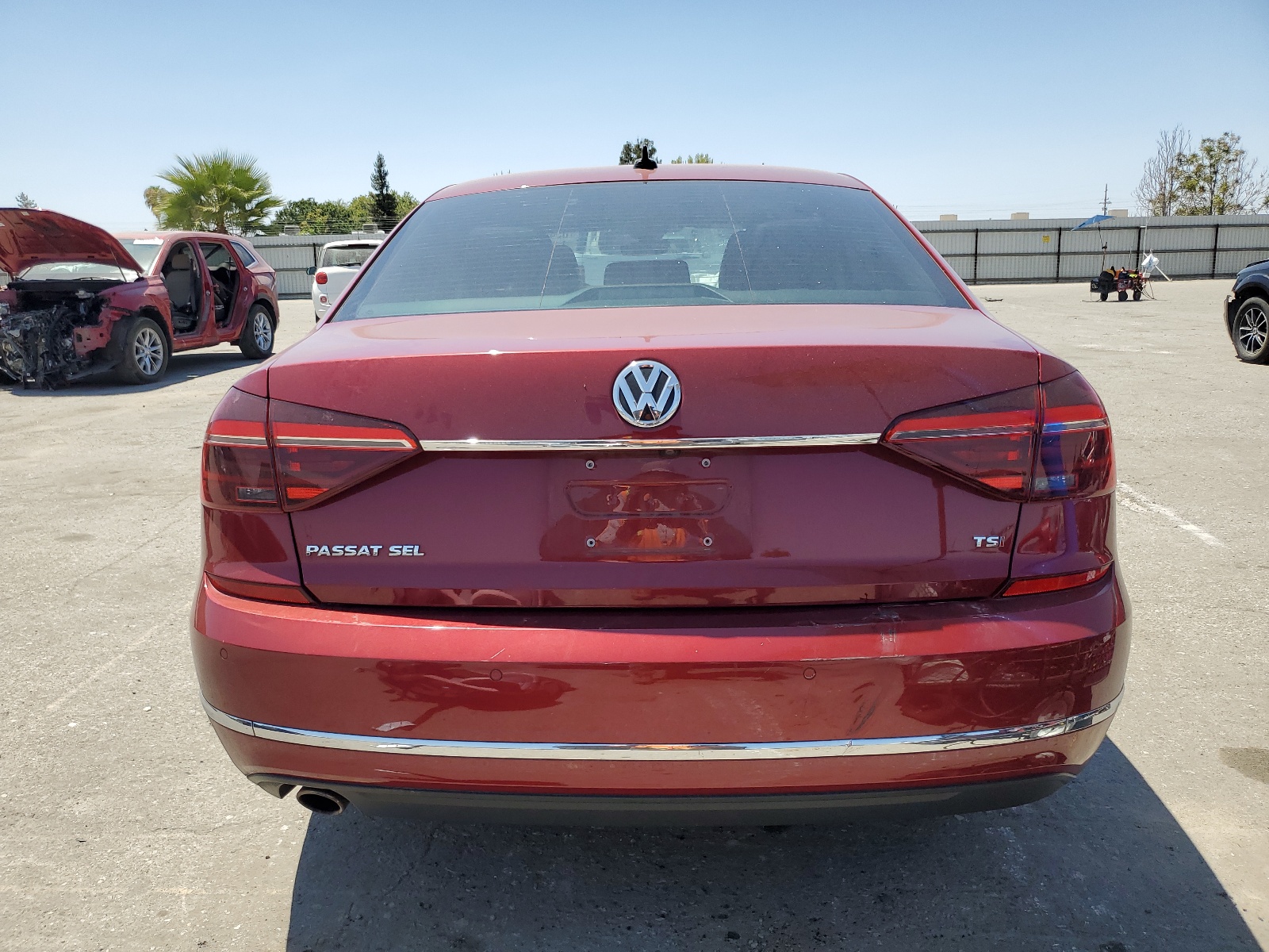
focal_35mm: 26
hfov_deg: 67.3
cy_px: 476
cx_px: 634
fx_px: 953
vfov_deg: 53.1
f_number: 1.5
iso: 50
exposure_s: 1/2500
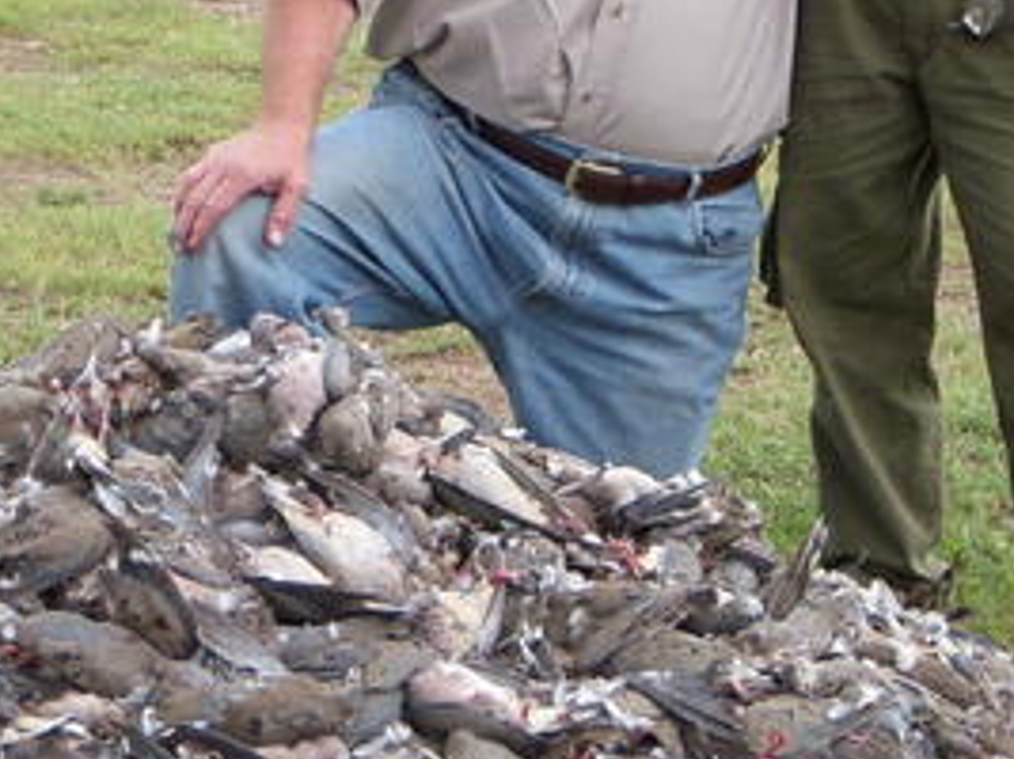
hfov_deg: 10.3
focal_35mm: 192
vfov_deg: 7.7
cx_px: 452
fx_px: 5622
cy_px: 393
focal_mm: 9.4
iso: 125
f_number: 3.6
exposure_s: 1/125
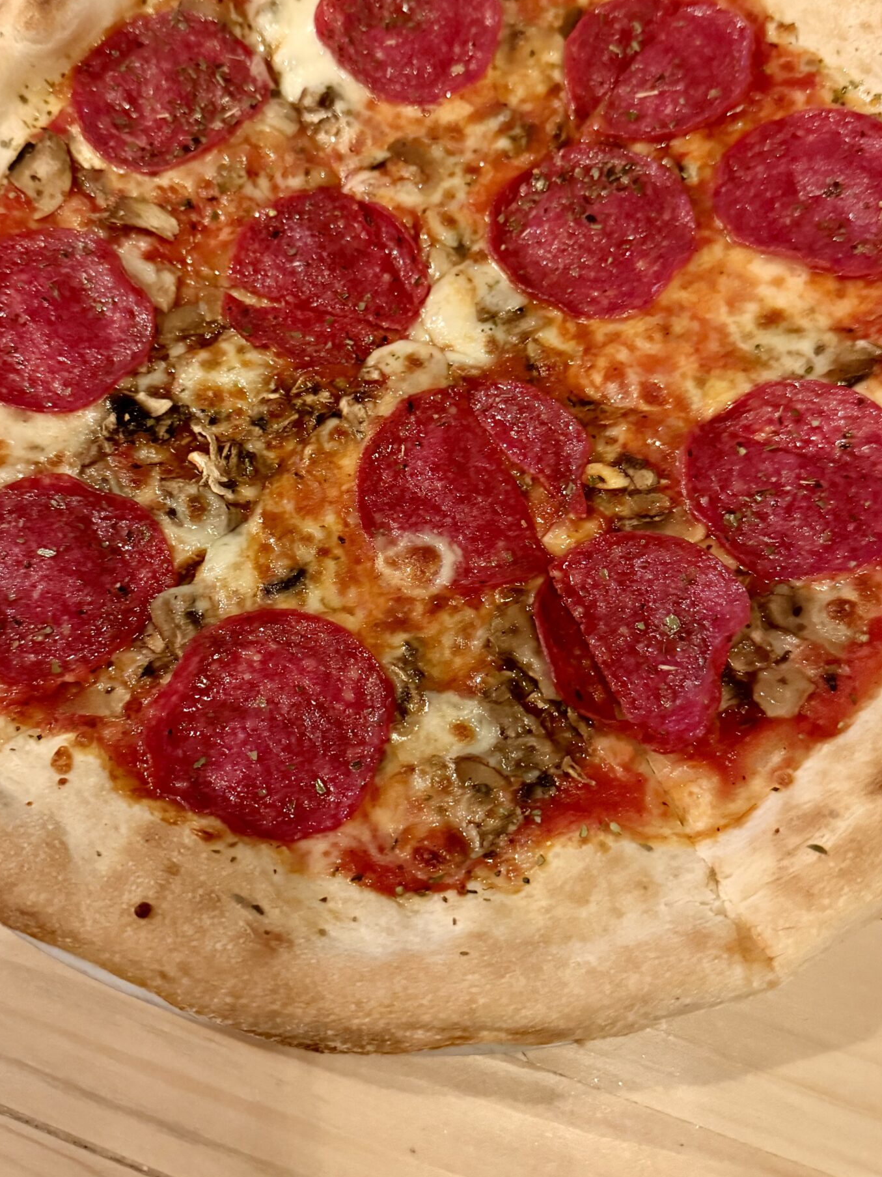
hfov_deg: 41.7
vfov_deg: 53.8
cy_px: 513
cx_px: 391
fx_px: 1155
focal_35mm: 34
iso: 1000
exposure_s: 1/33
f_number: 1.78
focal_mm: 6.76
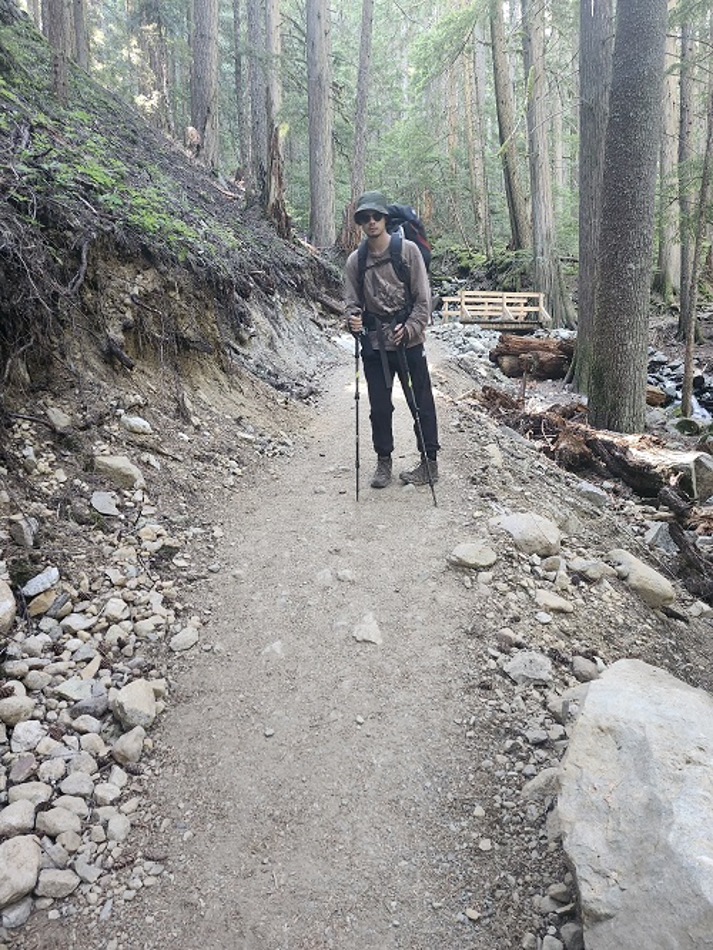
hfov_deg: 58.9
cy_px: 475
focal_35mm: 23
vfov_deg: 73.9
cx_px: 356
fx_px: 631
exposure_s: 1/30
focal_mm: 5.54
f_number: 1.8
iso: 640
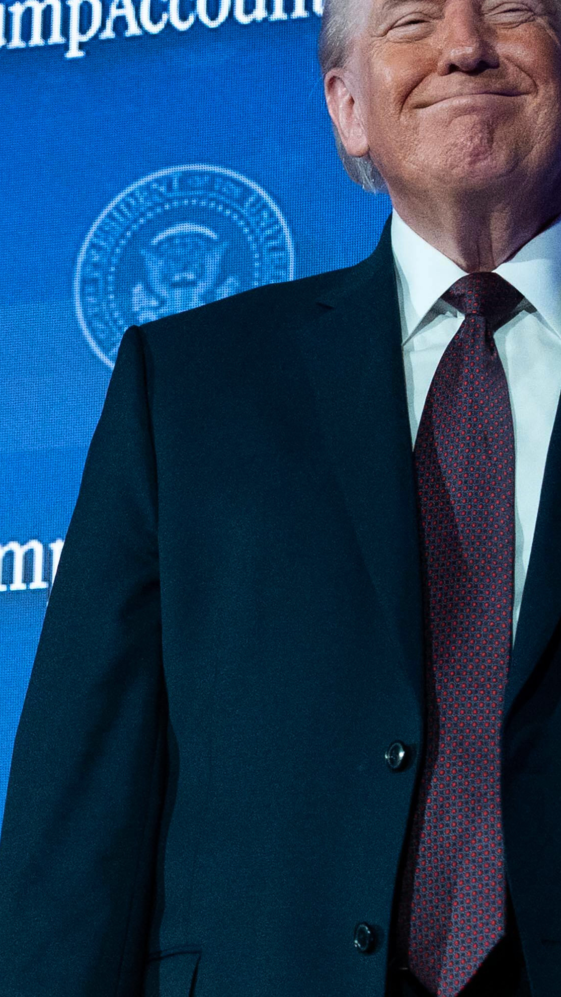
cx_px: -63
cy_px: 764
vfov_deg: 11.5
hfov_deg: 6.5
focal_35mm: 187
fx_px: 4947
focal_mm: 59
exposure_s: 1/400
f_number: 4
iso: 4000
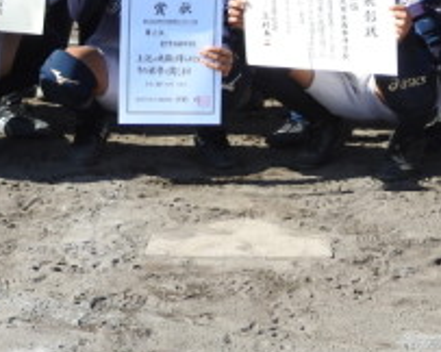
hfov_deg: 14.8
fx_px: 1695
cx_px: 206
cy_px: -120
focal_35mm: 130
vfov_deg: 11.5
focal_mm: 8.1
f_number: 4
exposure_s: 1/500
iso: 100
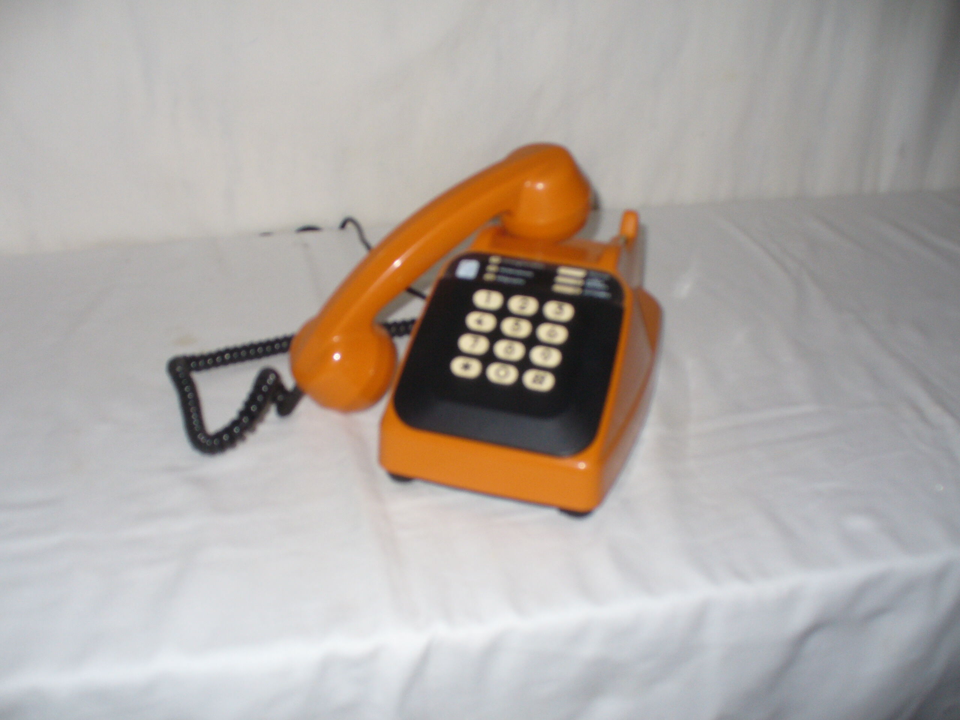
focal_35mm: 37
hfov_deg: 50.1
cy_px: 360
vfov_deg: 38.7
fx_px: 1026
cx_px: 480
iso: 100
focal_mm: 6.1
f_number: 2.8
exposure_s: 1/30
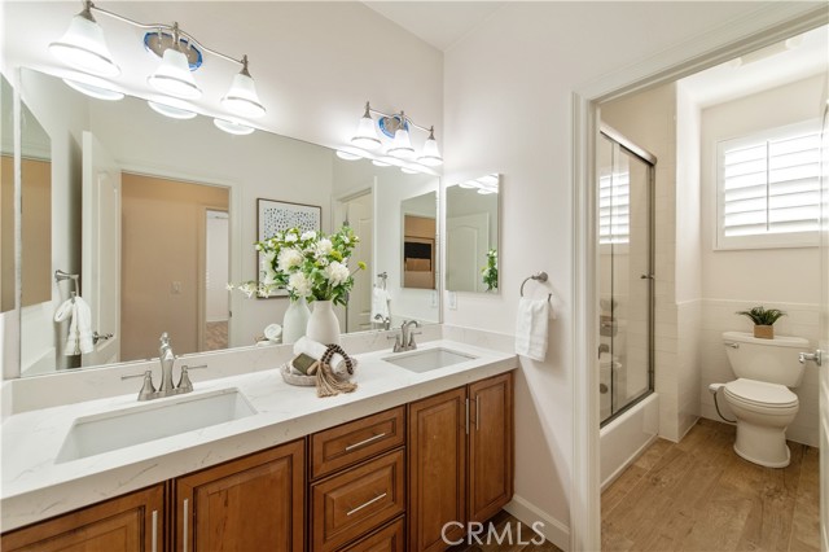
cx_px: 414
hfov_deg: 104.3
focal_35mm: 14
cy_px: 276
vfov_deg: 81.1
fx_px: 322
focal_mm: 14
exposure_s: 1/250
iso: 320
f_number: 4
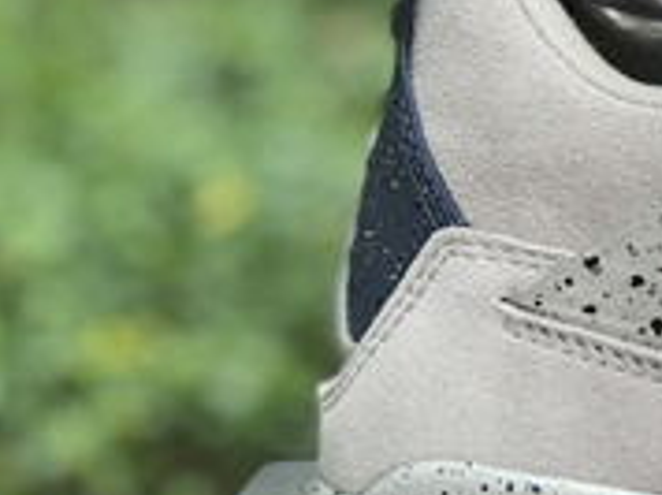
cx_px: 1194
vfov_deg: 6.3
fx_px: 4526
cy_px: 244
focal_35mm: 237
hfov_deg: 8.1
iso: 25
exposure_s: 1/95
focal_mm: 6.6
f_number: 2.8
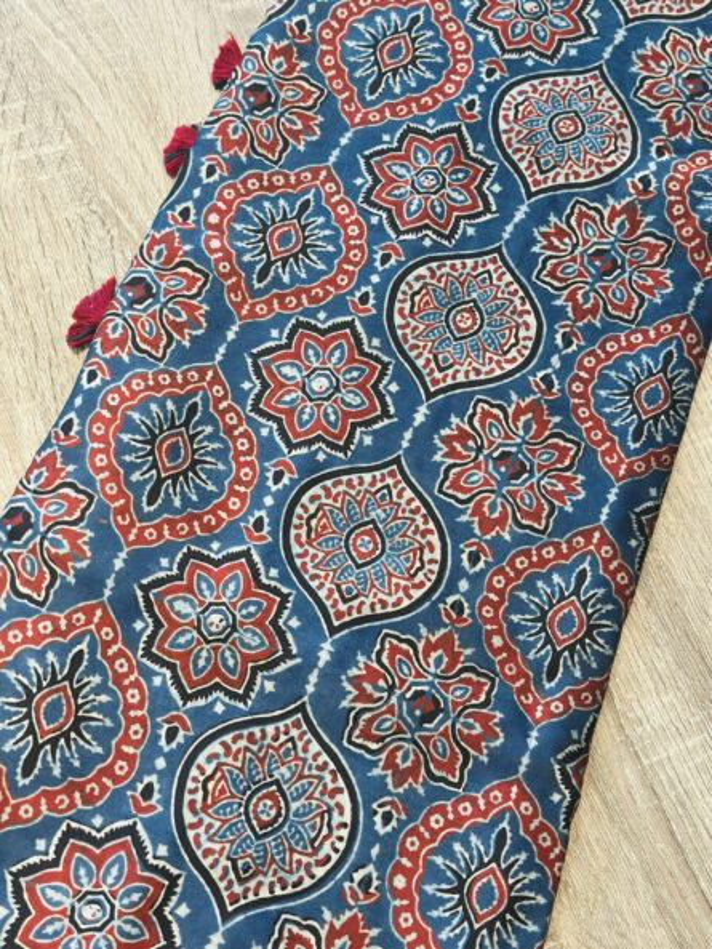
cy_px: 474
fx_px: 1316
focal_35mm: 48
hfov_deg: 30.3
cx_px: 356
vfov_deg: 39.6
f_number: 1.78
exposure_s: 1/60
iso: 200
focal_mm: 6.86
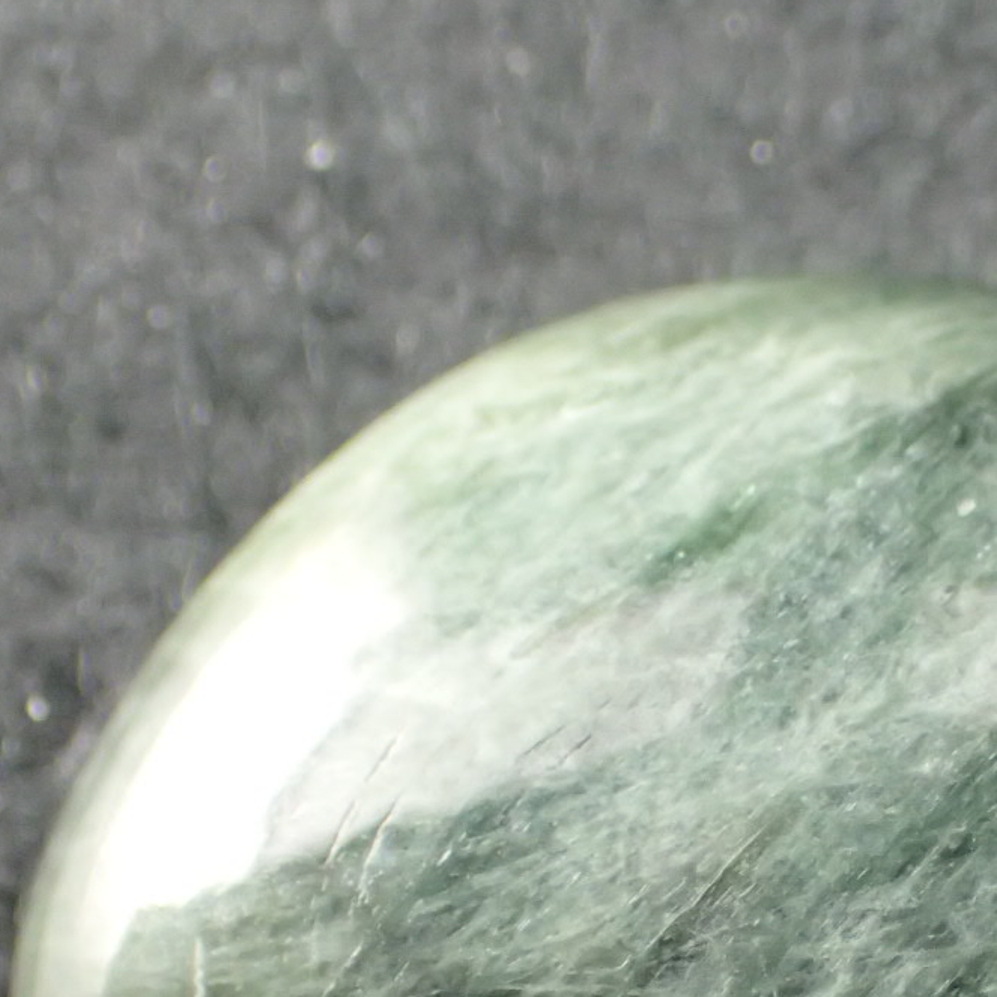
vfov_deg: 11.9
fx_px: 4757
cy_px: 883
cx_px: 928
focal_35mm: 146
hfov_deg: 11.9
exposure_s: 1/80
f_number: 3.5
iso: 800
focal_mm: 10.29
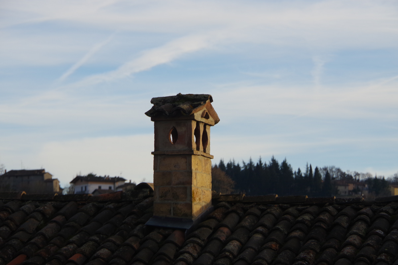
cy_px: 132
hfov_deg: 10.2
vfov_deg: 6.8
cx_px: 199
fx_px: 2233
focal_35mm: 202
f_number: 10
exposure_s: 1/250
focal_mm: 135
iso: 400
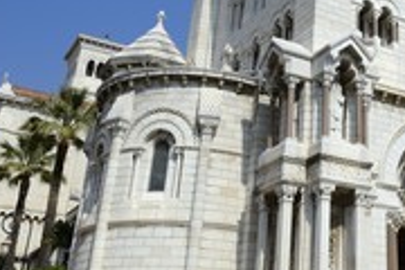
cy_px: 20
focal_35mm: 56
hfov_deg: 33.6
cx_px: 371
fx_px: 630
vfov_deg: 23.5
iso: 200
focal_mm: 24
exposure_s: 1/200
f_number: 16
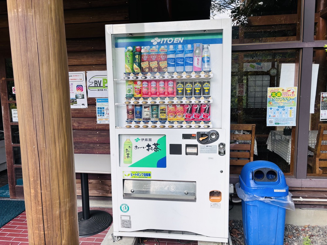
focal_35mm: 26
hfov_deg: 67.3
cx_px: 164
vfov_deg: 53.1
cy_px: 122
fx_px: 246
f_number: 1.6
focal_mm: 5.96
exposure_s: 1/190
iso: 40
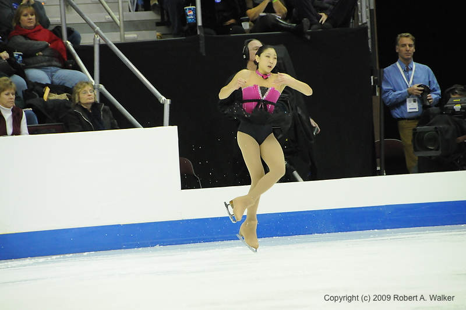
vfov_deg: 4.6
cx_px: 233
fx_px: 3878
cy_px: 155
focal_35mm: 300
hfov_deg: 6.9
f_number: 5.6
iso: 3200
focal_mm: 200
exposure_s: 1/500
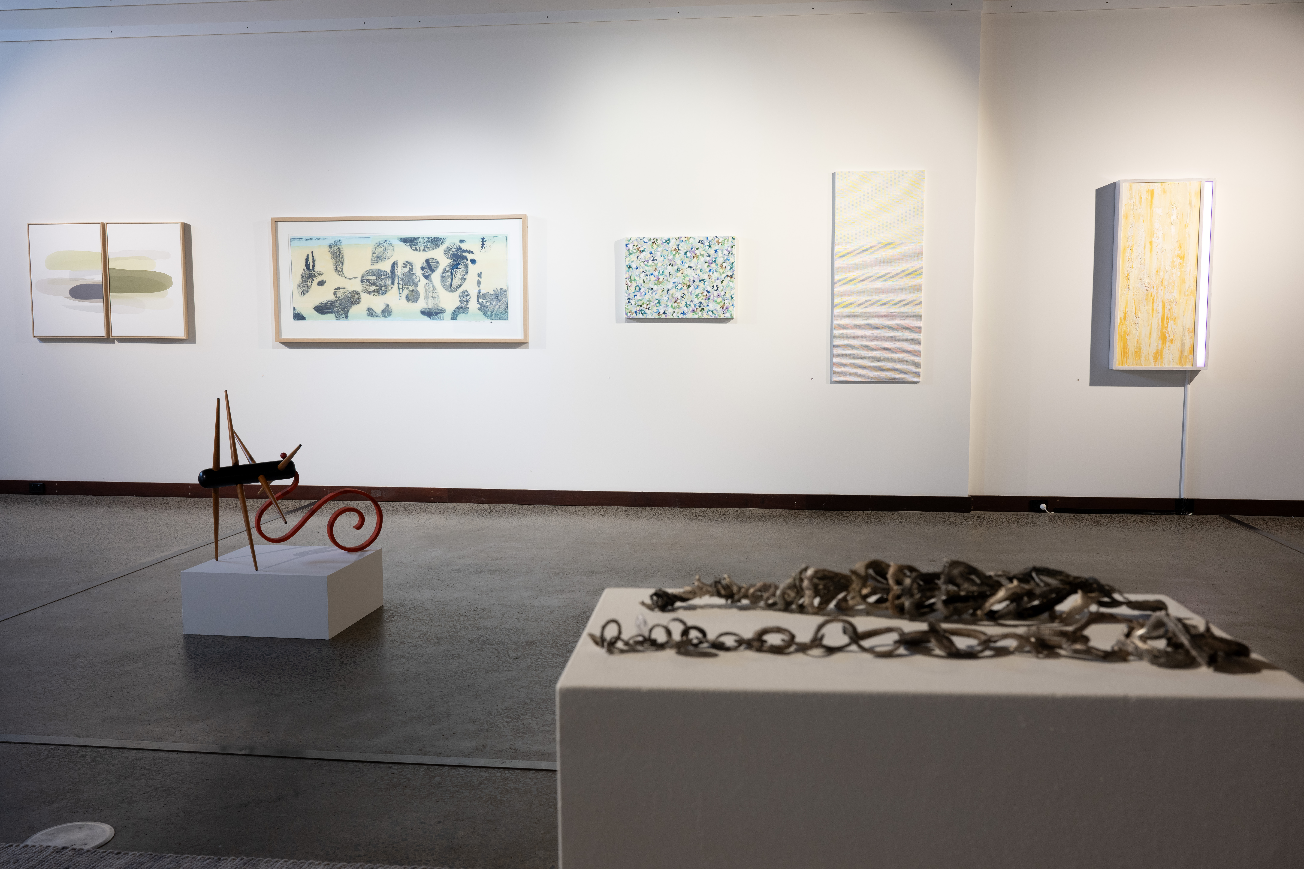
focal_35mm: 32
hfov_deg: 58.7
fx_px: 1159
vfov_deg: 41.1
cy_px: 434
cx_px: 652
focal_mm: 32
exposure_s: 1/10
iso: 400
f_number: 9
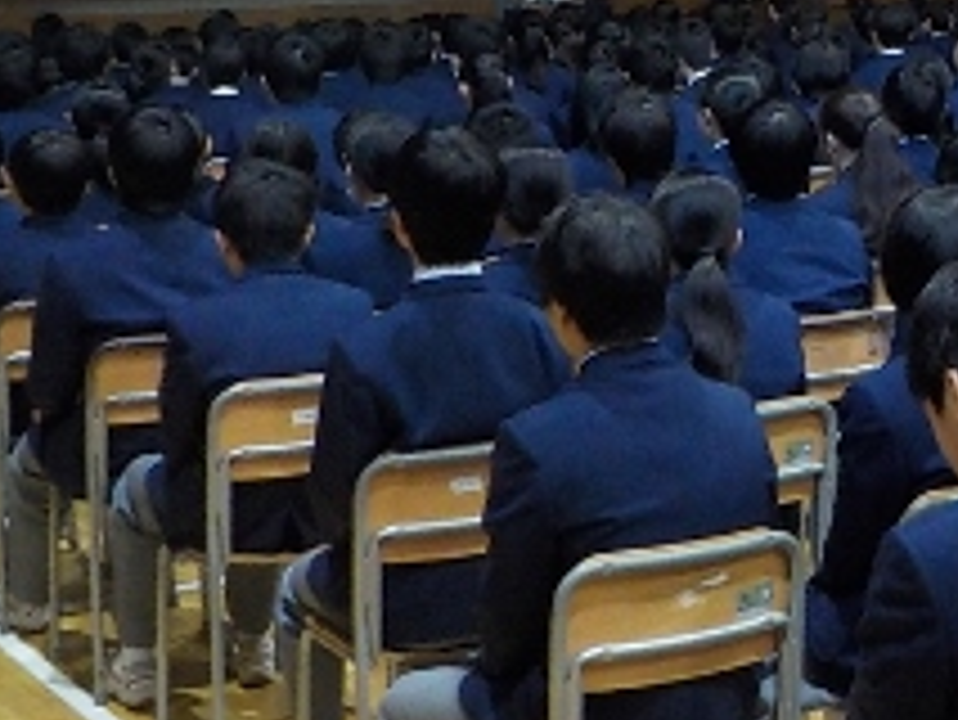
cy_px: 122
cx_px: 900
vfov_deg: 16.3
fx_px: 2492
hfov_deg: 21.2
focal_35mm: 90
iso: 400
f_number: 3.3
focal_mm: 4.1
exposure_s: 1/15
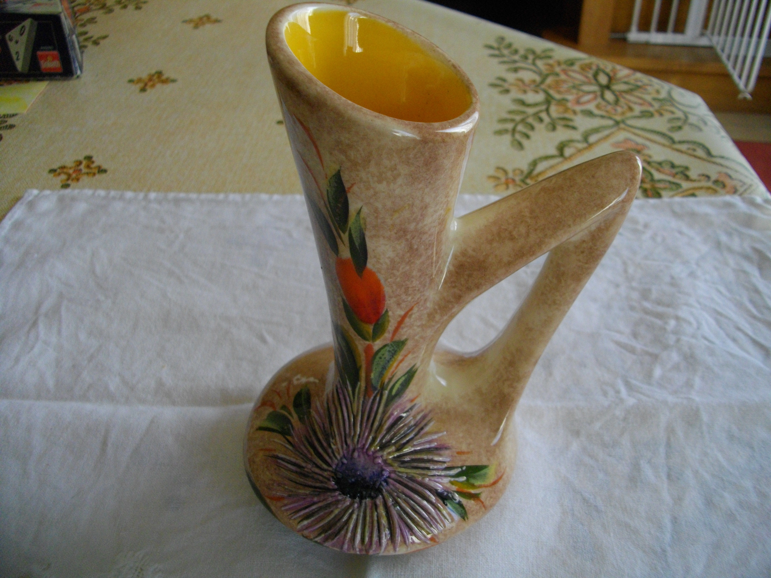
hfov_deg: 56.8
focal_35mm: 32
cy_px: 289
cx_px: 386
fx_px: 713
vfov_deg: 44.2
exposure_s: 1/60
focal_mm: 5.7
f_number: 2.9
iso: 200
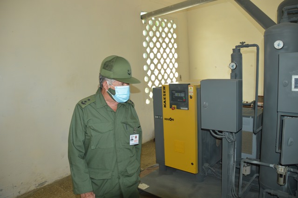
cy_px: 99
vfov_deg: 47.8
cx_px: 149
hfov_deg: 67.4
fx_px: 223
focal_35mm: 27
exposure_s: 1/60
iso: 200
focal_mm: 18
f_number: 3.5
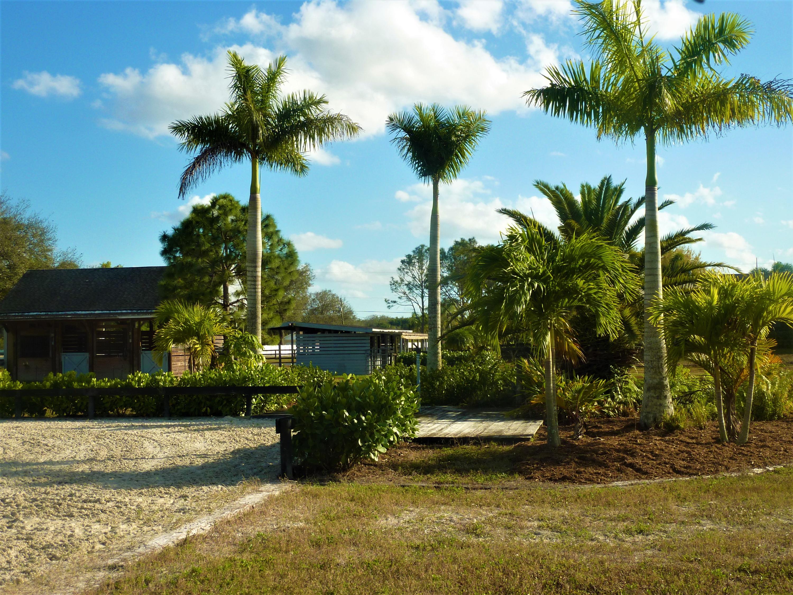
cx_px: 396
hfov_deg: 39.7
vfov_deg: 30.3
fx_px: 1100
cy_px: 298
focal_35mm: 48
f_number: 4.5
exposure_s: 1/500
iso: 80
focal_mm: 7.9
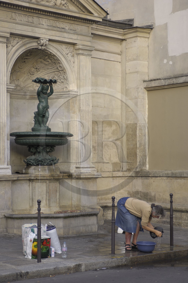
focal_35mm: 84
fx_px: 660
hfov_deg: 16.2
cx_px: 94
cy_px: 142
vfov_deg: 24.2
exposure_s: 1/160
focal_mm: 56
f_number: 2.8
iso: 200
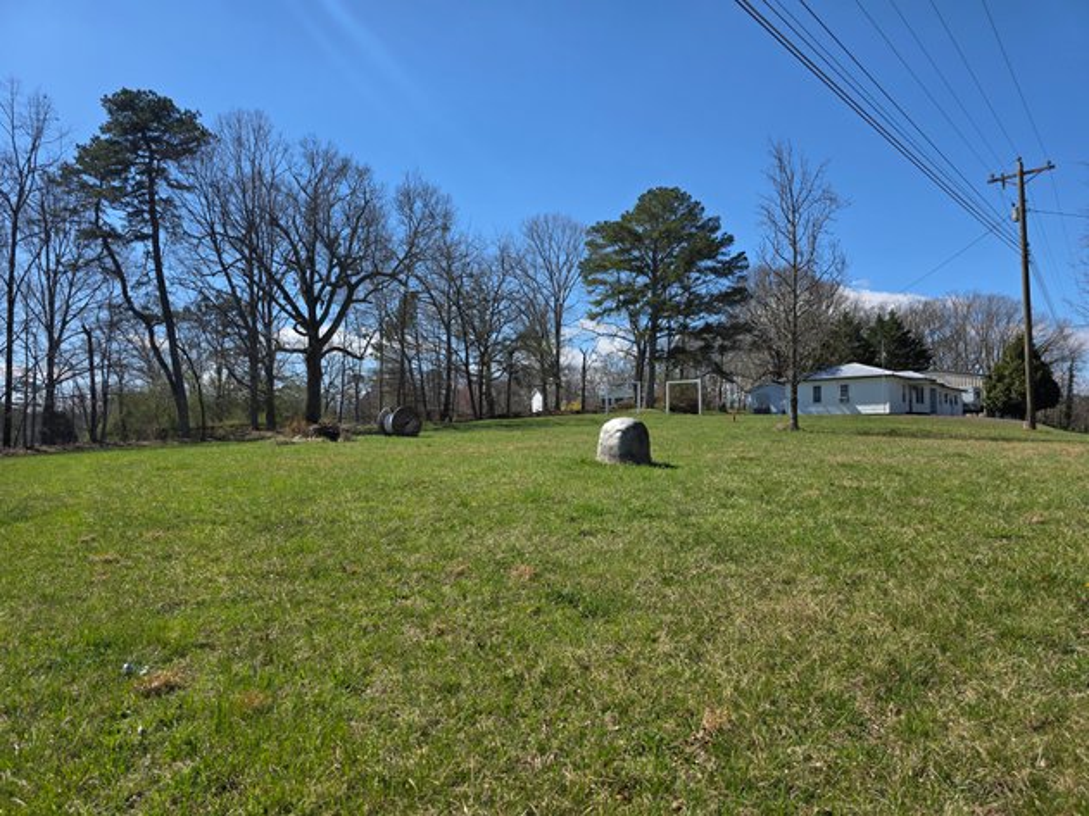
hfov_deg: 73.9
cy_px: 408
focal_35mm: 23
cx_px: 544
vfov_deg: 58.9
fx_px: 723
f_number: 1.7
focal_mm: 6.3
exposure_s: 1/6150
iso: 80
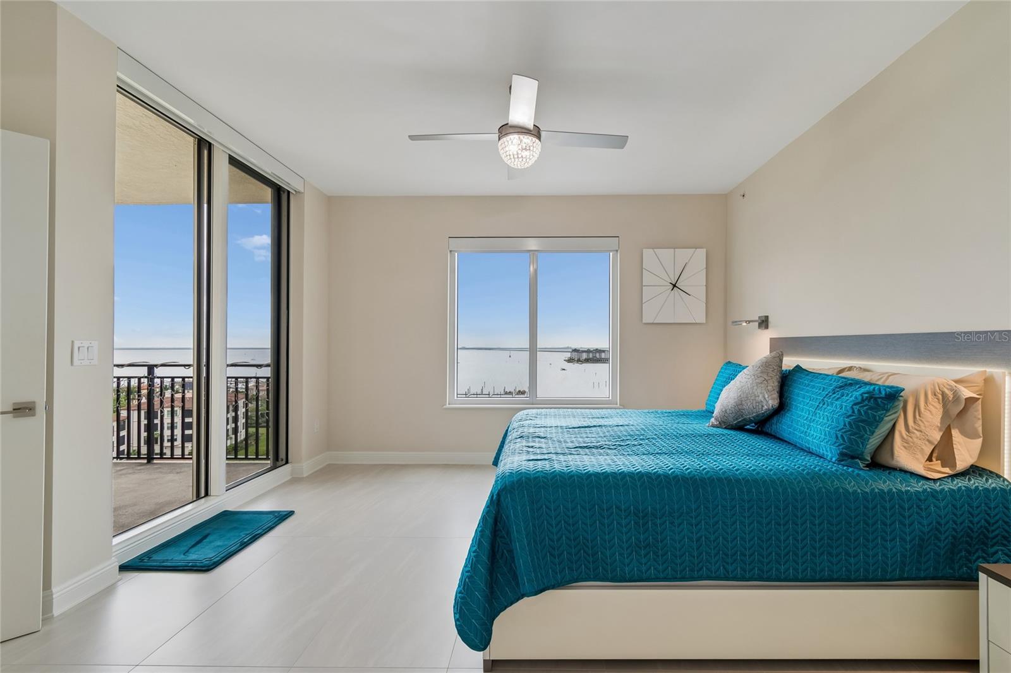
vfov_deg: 77.3
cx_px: 506
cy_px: 336
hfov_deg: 100.4
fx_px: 421
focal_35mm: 15
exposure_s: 1/60
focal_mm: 10
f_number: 7.1
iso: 100
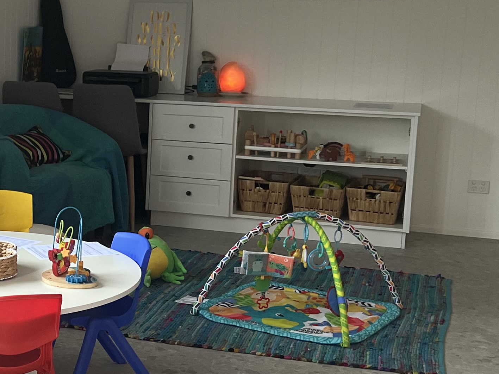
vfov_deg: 19.9
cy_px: 182
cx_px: 39
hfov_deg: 25.4
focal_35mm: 74
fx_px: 1066
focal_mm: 5.7
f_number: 1.5
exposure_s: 1/121
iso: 125
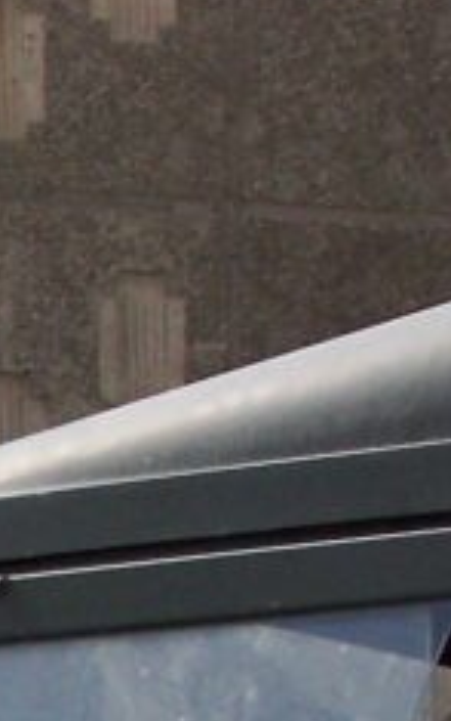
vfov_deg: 11.1
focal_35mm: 182
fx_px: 3577
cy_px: 1040
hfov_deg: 6.4
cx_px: -1092
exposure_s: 1/125
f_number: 9.5
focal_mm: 7.5
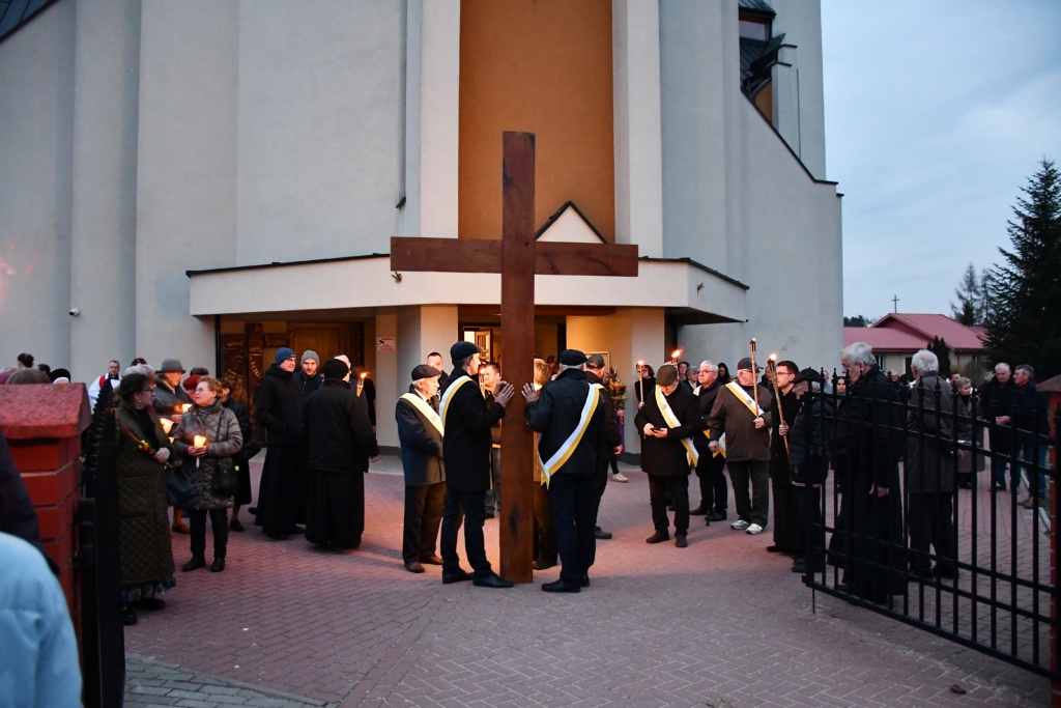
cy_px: 354
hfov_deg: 67.4
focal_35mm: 27
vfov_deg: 47.9
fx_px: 796
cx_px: 530
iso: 3200
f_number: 3.5
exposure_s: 1/80
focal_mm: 18
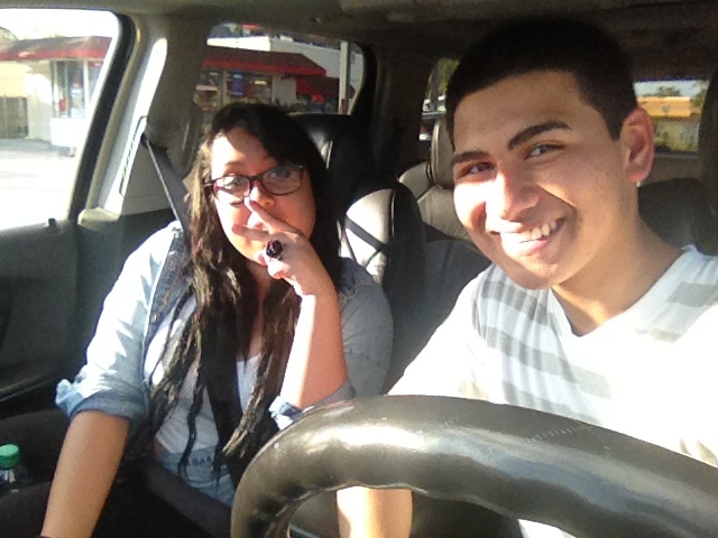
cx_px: 359
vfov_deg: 40.7
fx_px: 726
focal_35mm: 35
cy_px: 269
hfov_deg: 52.6
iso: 125
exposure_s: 1/419
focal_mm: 1.85
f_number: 2.4
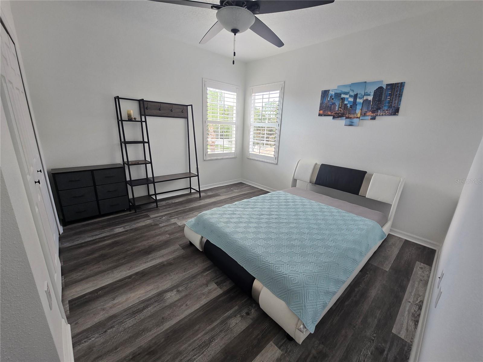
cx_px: 242
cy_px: 181
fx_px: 181
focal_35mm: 13
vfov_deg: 89.9
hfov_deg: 106.2
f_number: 2.2
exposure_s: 1/60
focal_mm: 2.2
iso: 64
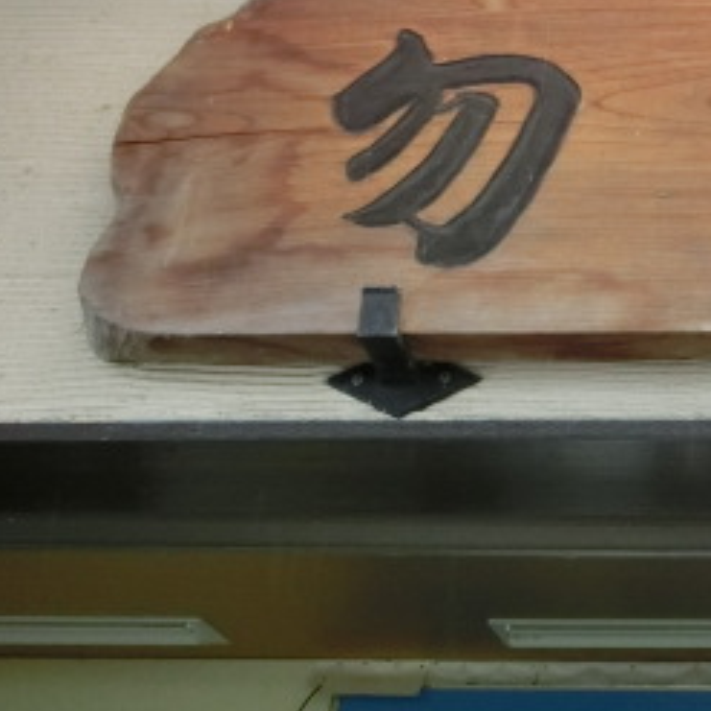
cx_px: 812
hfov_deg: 20.9
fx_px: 1813
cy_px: 89
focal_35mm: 78
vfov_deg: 21.8
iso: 400
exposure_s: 1/125
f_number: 3.9
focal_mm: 6
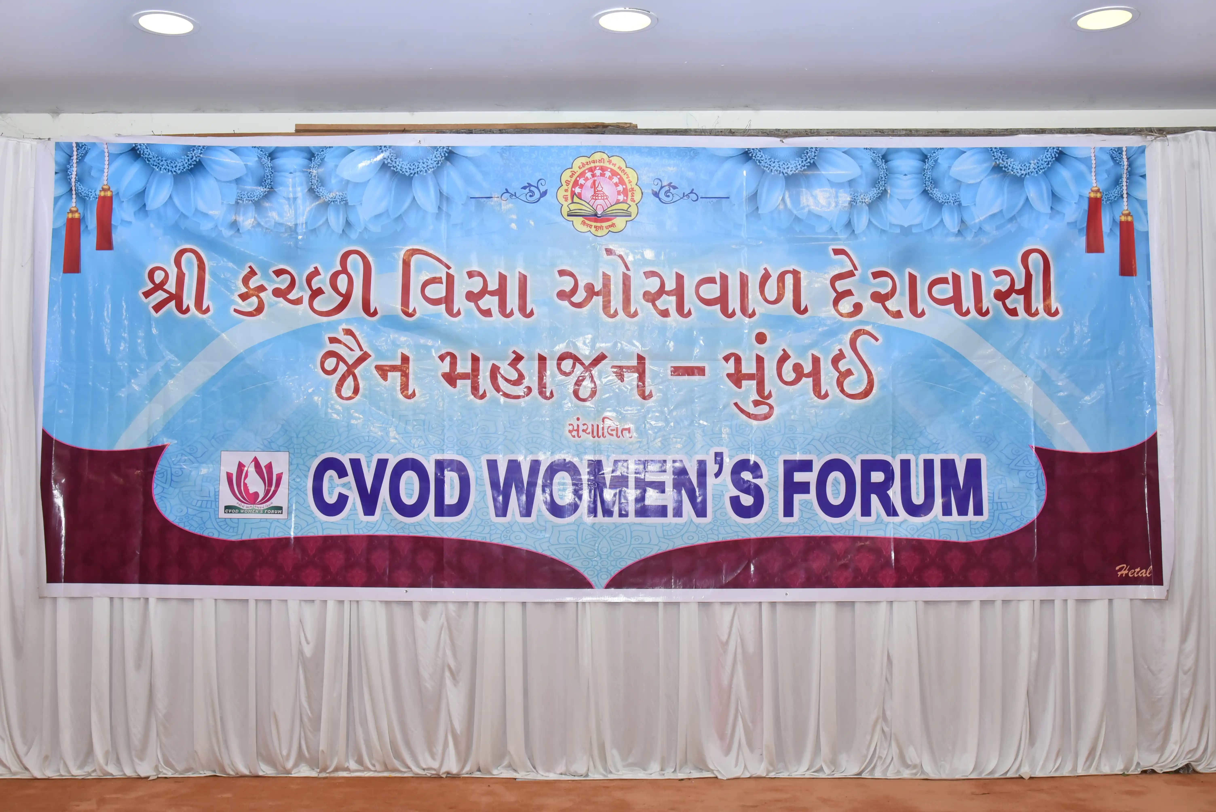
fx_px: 1183
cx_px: 608
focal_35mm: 35
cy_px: 406
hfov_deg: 54.4
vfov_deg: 37.9
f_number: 10
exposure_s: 1/160
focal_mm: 35
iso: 1600
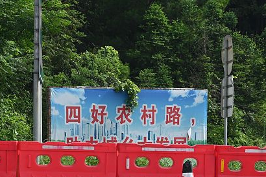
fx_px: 1425
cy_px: 123
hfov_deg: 10.7
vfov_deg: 7.1
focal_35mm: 193
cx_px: 104
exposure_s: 1/200
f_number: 8
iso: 100
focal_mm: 66
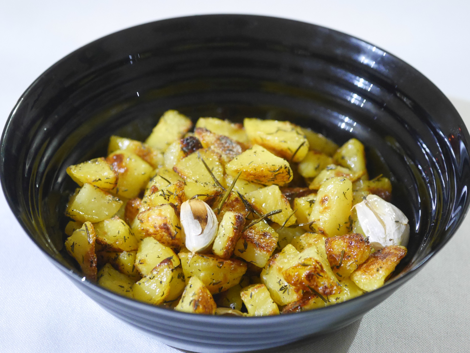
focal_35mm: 120
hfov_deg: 16.4
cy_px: 176
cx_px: 235
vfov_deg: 12.4
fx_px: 1630
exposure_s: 1/60
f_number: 2.8
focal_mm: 60
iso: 3200
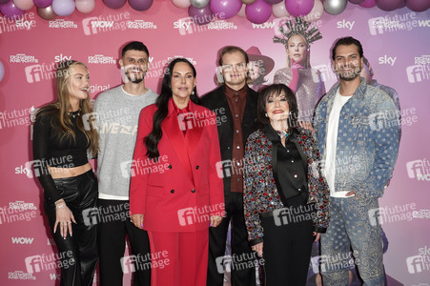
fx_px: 465
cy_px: 143
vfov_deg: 34.2
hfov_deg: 49.6
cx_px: 215
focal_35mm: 39
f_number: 6.3
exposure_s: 1/160
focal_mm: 39
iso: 640
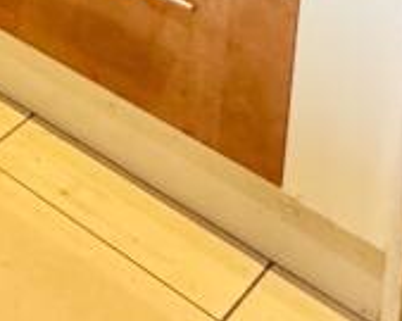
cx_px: -652
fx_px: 987
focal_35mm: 83
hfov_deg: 13.4
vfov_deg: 12.1
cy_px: -566
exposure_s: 1/50
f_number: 2.2
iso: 250
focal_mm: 2.22
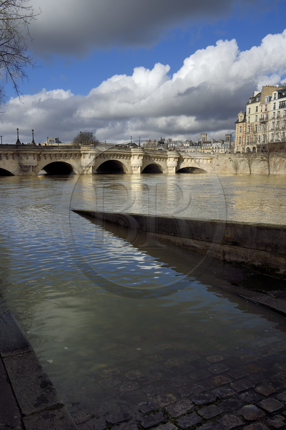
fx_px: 382
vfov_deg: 58.7
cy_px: 215
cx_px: 143
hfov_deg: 41.1
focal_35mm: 32
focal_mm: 32
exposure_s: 1/320
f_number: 13
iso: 200
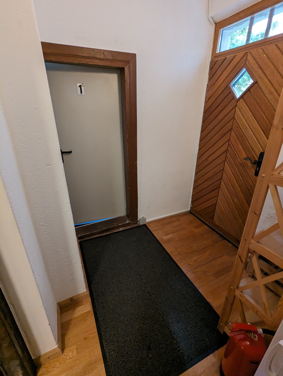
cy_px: 188
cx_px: 142
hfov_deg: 78.2
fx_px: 174
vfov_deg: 94.4
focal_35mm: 16
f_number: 2.2
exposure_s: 1/33.3
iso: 201
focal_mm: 2.35
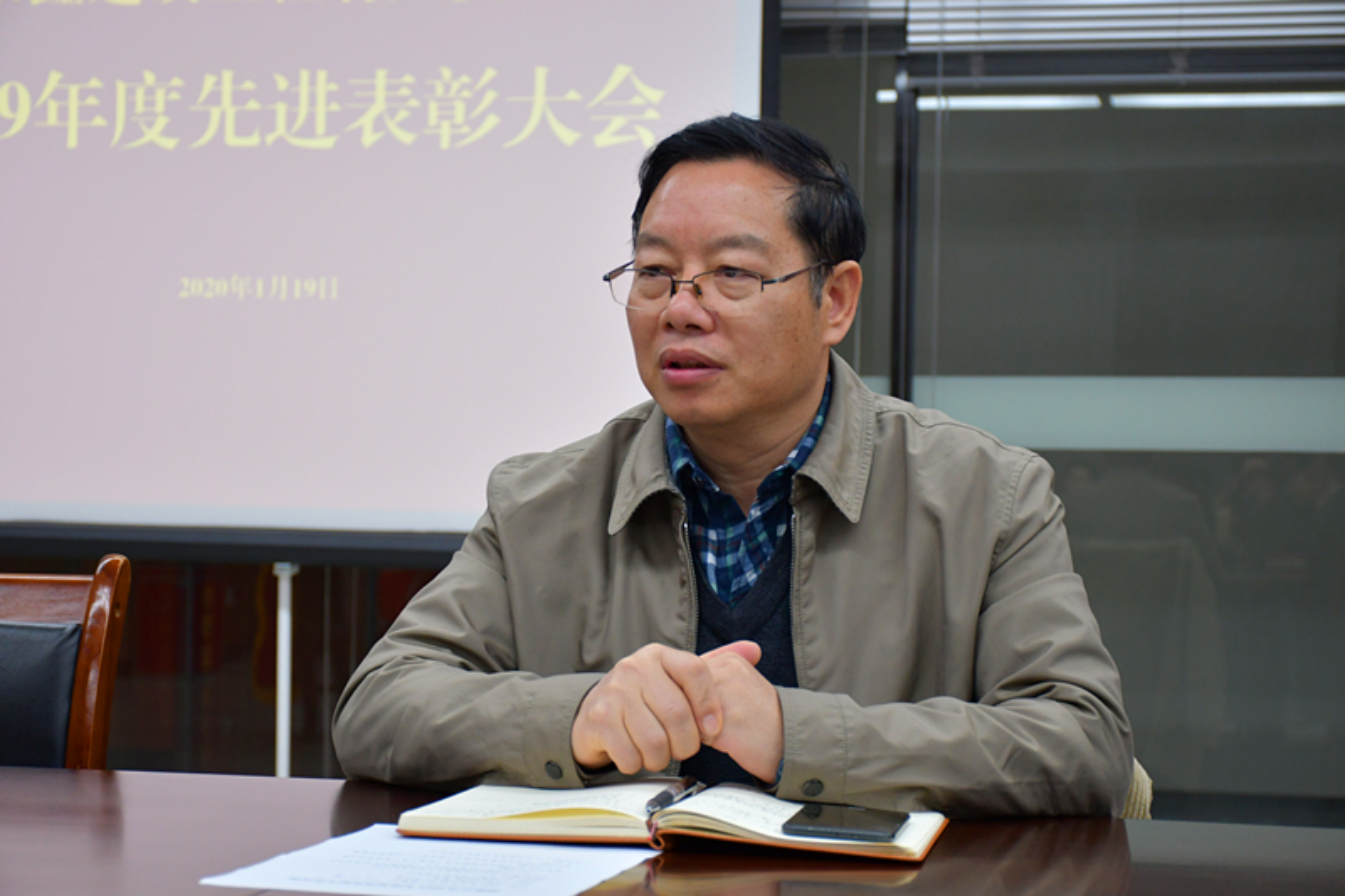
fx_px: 2689
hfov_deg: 28.1
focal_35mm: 72
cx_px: 672
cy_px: 448
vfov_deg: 18.9
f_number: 4.5
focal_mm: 48
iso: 1000
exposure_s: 1/100
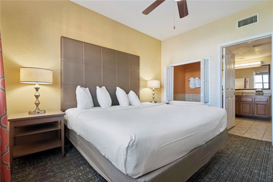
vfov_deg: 73.7
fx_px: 121
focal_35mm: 16
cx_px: 136
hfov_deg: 96.7
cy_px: 91
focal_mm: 16
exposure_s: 1/13
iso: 100
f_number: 10
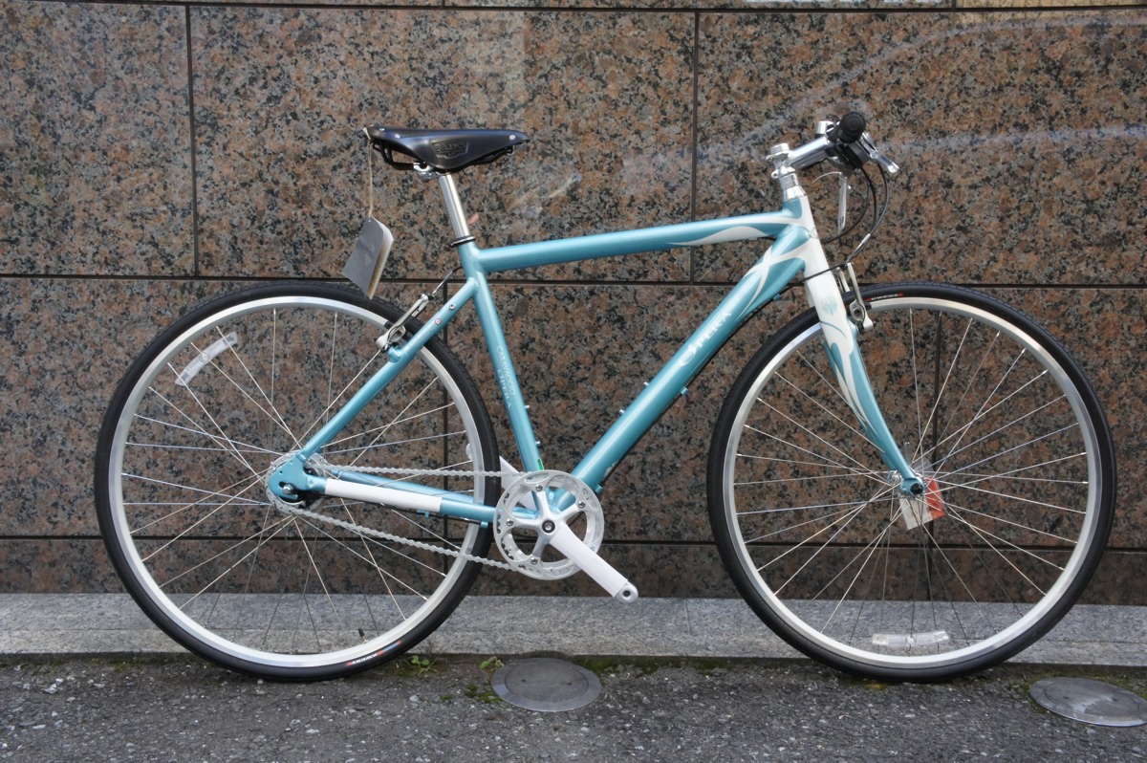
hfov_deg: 46.4
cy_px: 382
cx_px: 574
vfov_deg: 31.8
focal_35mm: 42
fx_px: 1337
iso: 1600
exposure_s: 1/30
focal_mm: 28
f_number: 18
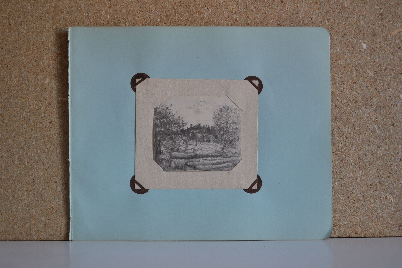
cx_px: 201
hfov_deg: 43.6
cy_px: 134
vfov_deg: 29.9
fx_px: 502
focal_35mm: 45
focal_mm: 30
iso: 400
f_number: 4.5
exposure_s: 1/30
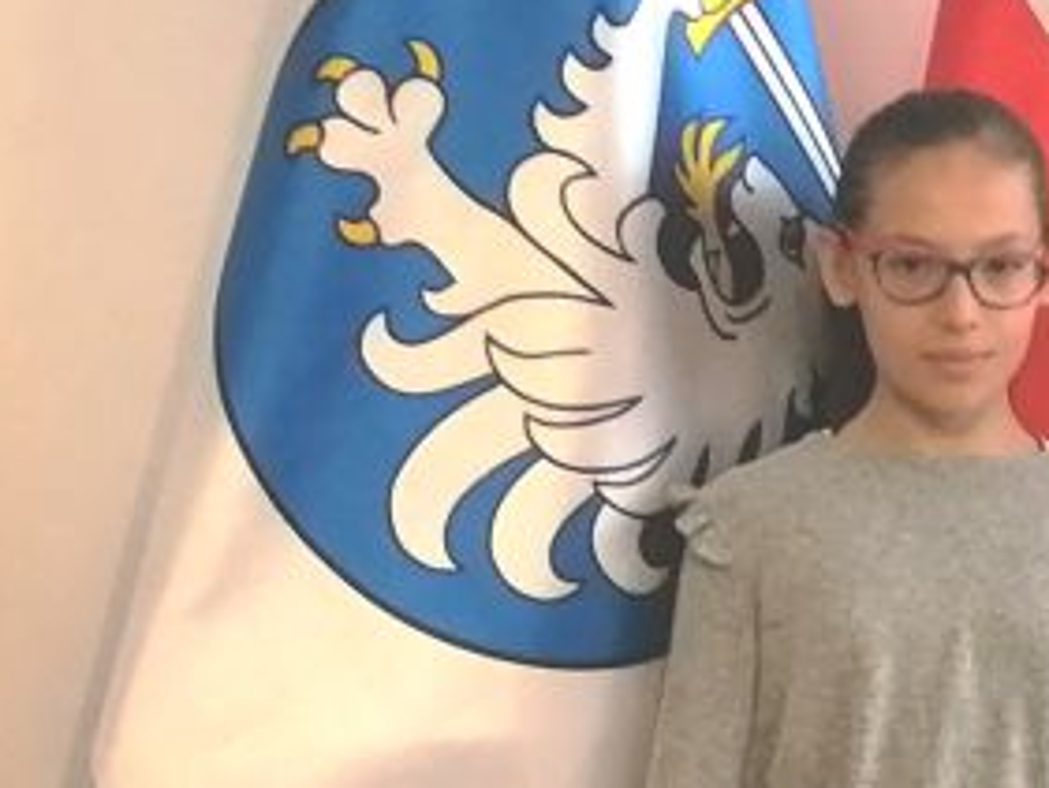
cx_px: 1157
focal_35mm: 157
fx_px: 4760
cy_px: 286
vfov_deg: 9.5
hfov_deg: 12.4
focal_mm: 5.4
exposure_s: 1/33.3
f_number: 1.8
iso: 80
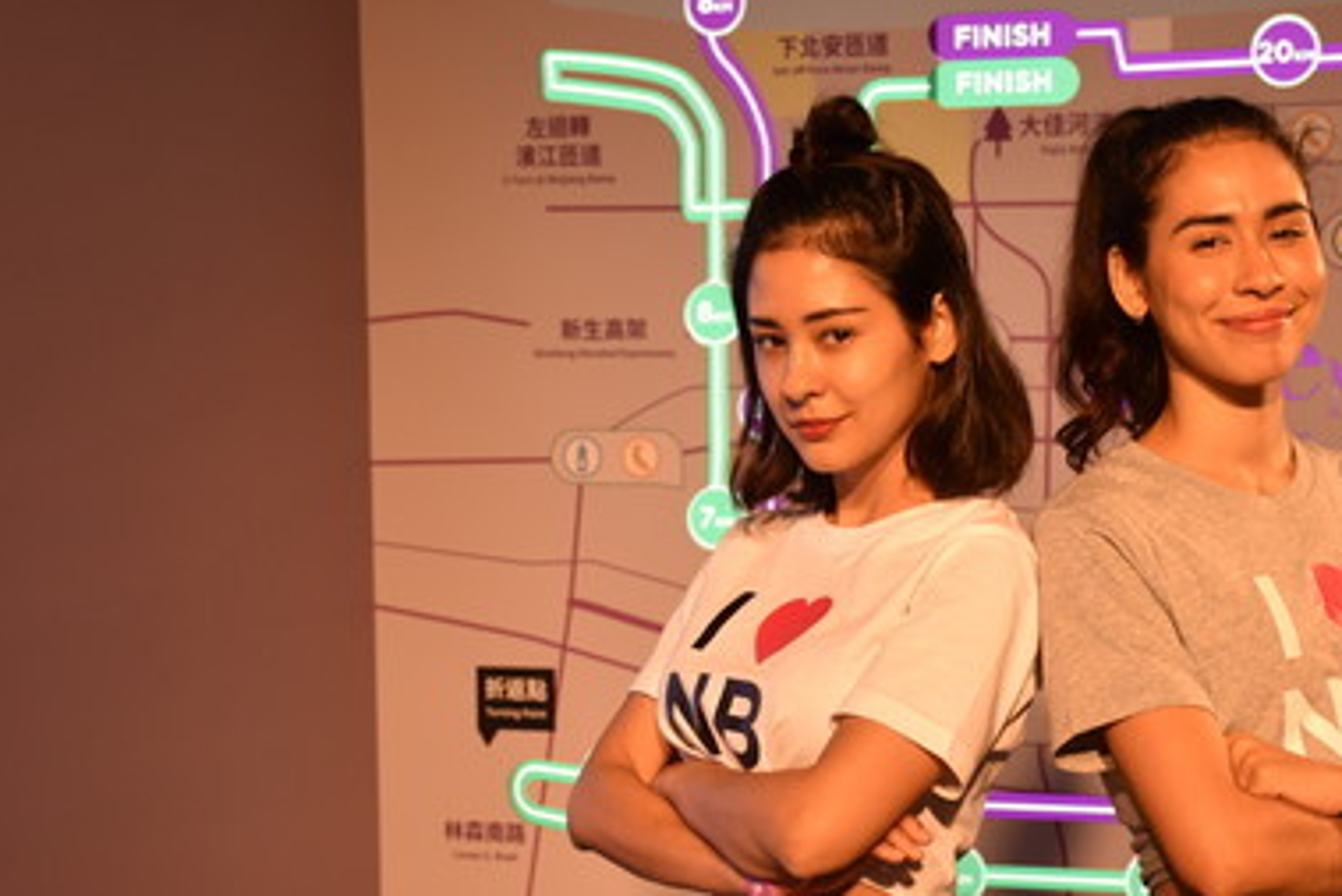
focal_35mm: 76
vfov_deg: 17.9
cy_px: 599
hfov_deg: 26.3
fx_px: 2834
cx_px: 984
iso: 400
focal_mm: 32
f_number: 5
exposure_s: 1/100
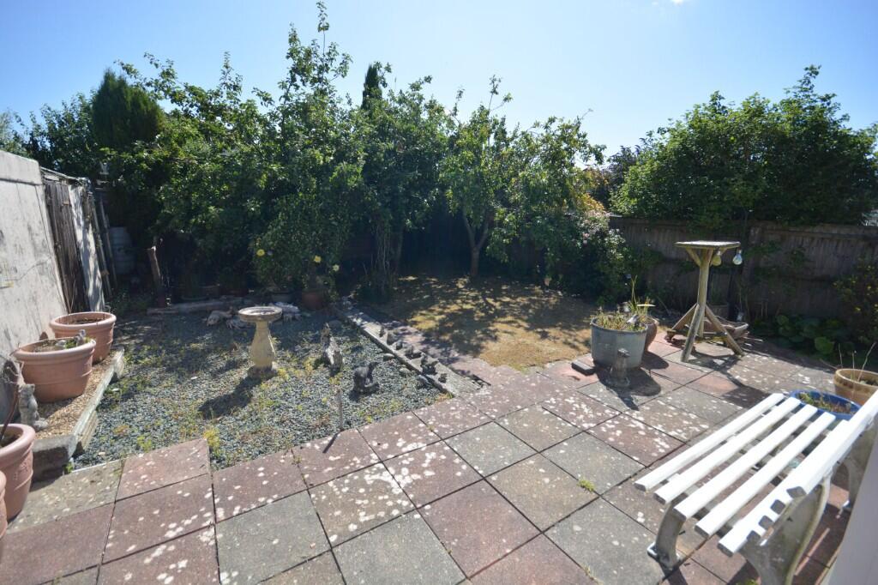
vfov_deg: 77.3
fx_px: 366
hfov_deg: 100.4
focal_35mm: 15
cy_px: 292
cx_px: 439
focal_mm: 10
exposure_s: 1/1000
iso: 400
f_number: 8
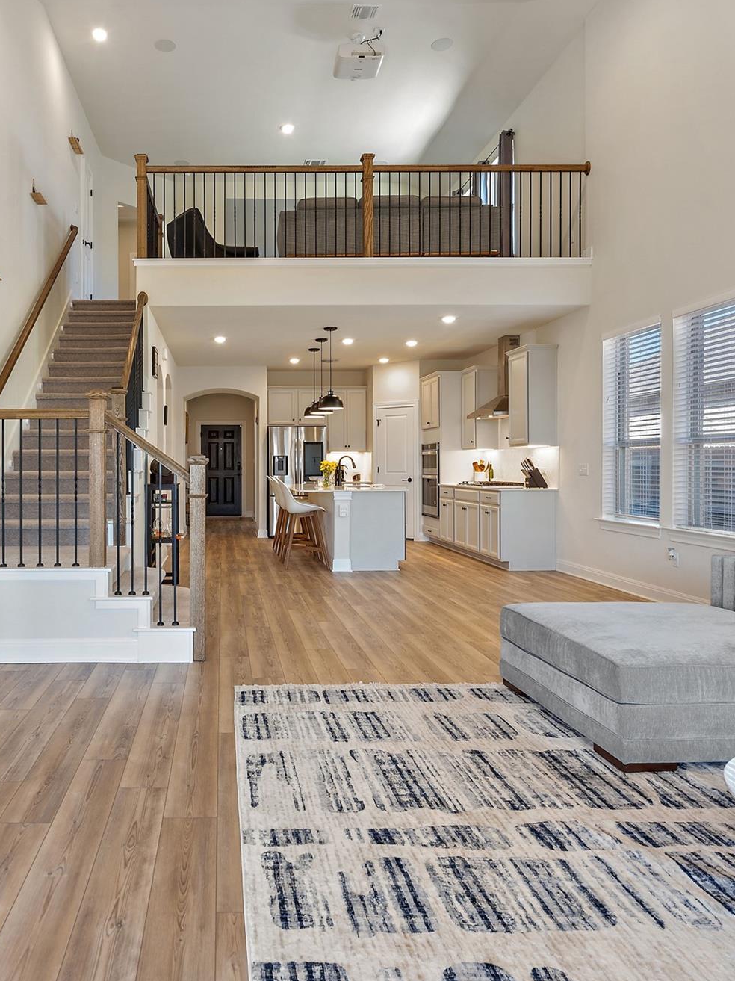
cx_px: 222
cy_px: 477
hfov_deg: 55.1
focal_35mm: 24
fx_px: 680
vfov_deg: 71.6
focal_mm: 16
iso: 320
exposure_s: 1/2
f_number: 9
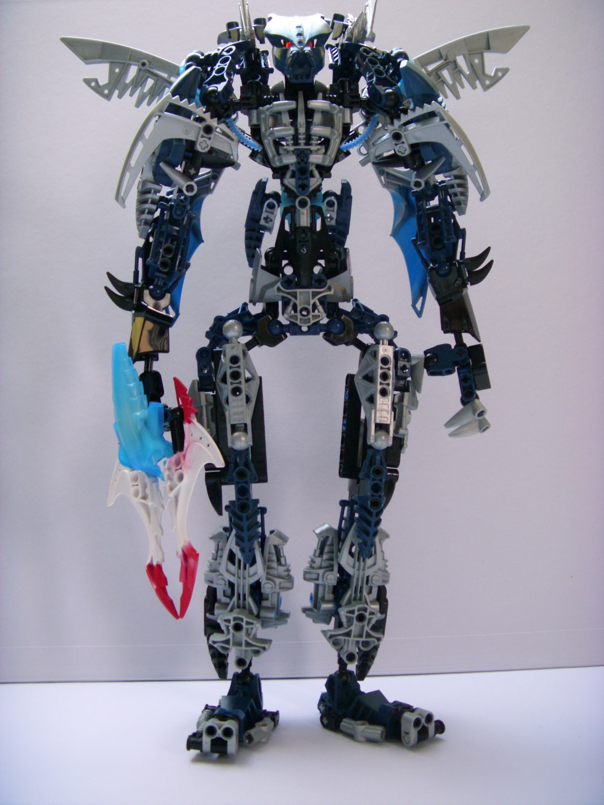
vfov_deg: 58.4
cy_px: 402
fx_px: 721
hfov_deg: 45.4
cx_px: 302
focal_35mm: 31
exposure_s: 1/15
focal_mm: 6.3
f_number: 3.5
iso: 100
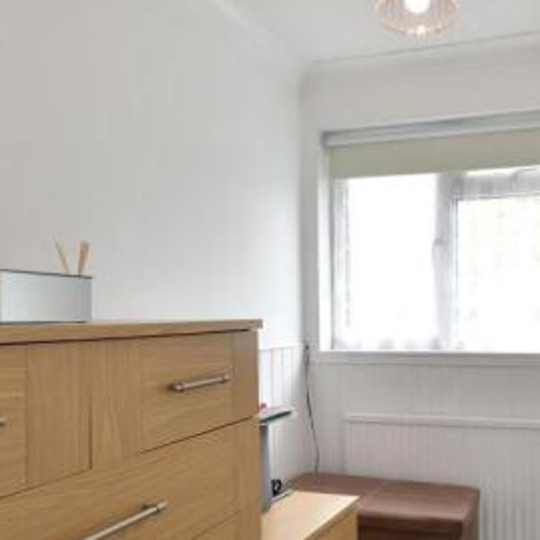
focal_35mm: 31
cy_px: 322
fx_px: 547
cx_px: 429
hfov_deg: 49.6
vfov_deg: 52.2
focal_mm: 10
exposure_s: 1/2.5
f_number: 8
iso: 100
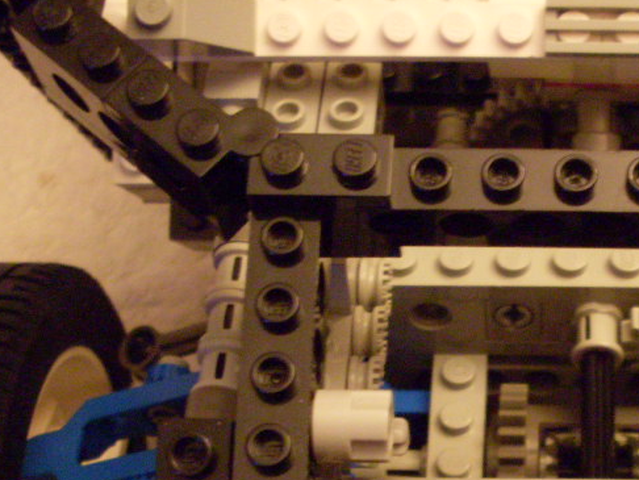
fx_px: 1478
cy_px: 467
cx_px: 573
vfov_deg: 18.0
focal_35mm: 80
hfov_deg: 23.8
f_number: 2.8
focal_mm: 6.3
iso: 200
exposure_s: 1/1.43
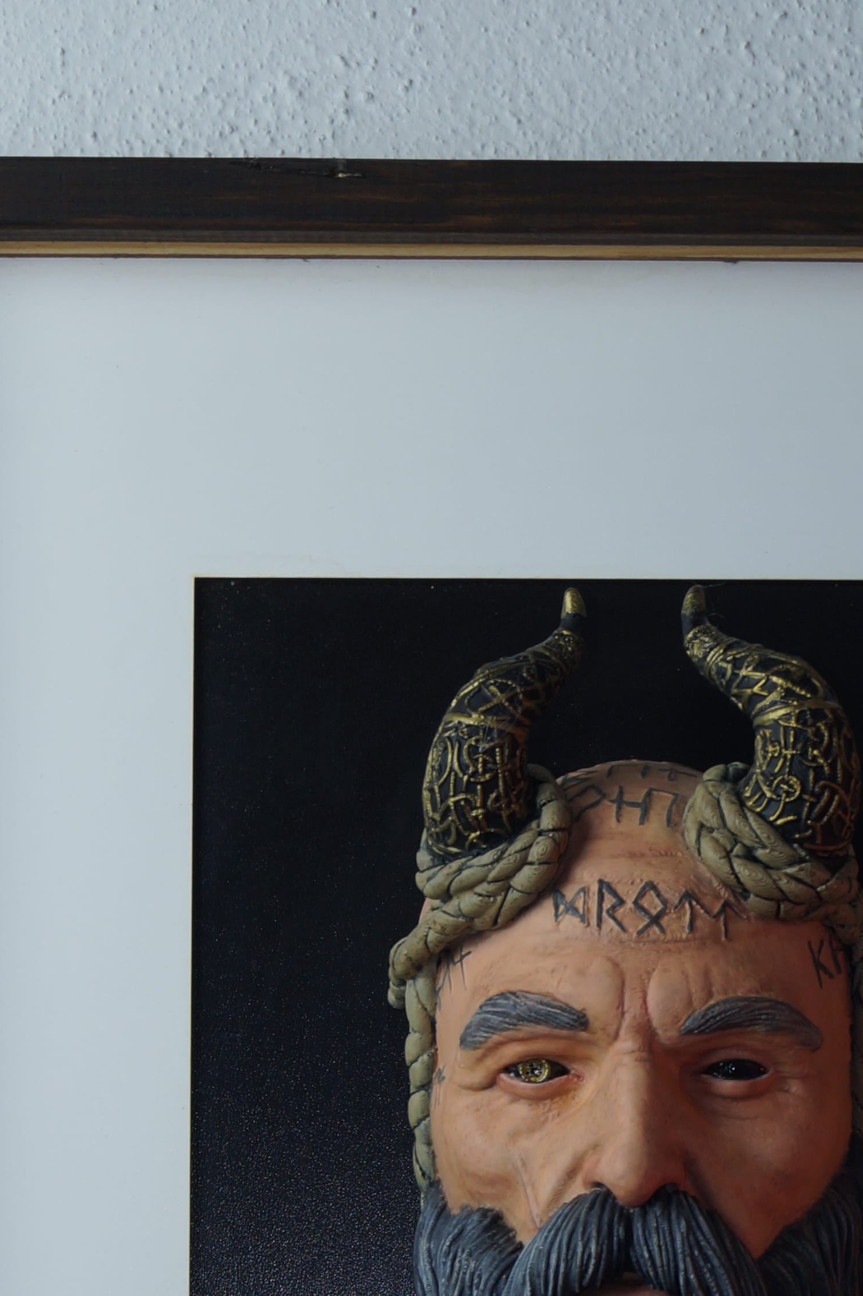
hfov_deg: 12.5
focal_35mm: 109
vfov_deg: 18.2
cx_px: 675
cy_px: 1337
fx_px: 3923
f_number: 10
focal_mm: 30
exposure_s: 1/3
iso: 100
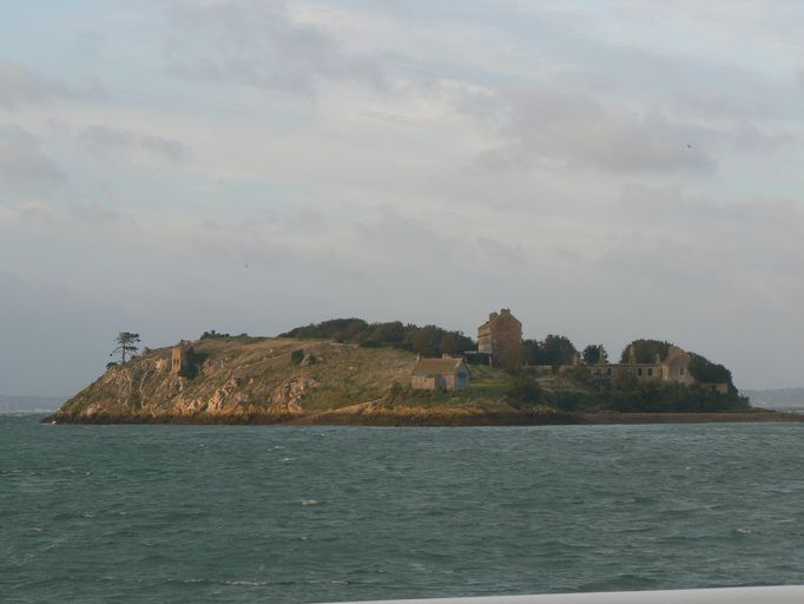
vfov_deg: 14.5
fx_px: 2370
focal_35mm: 102
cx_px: 402
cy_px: 302
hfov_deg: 19.3
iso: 80
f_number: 5.6
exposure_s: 1/160
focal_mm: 16.9
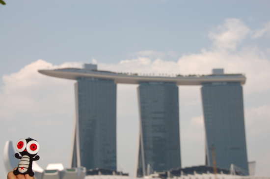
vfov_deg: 18.2
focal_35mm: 75
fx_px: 562
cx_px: 135
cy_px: 90
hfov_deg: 27.0
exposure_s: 1/500
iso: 200
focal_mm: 50
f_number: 9
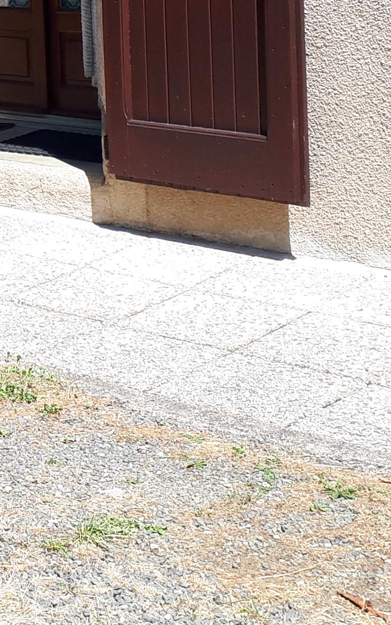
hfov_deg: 13.0
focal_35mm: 94
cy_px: -122
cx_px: -228
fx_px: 1603
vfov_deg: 20.7
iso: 40
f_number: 1.9
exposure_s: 1/656
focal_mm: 3.6
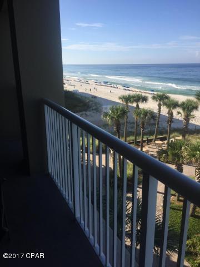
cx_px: 100
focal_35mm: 29
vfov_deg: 61.7
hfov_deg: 48.2
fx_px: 223
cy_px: 134
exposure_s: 1/1721
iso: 32
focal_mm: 4.15
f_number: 2.2
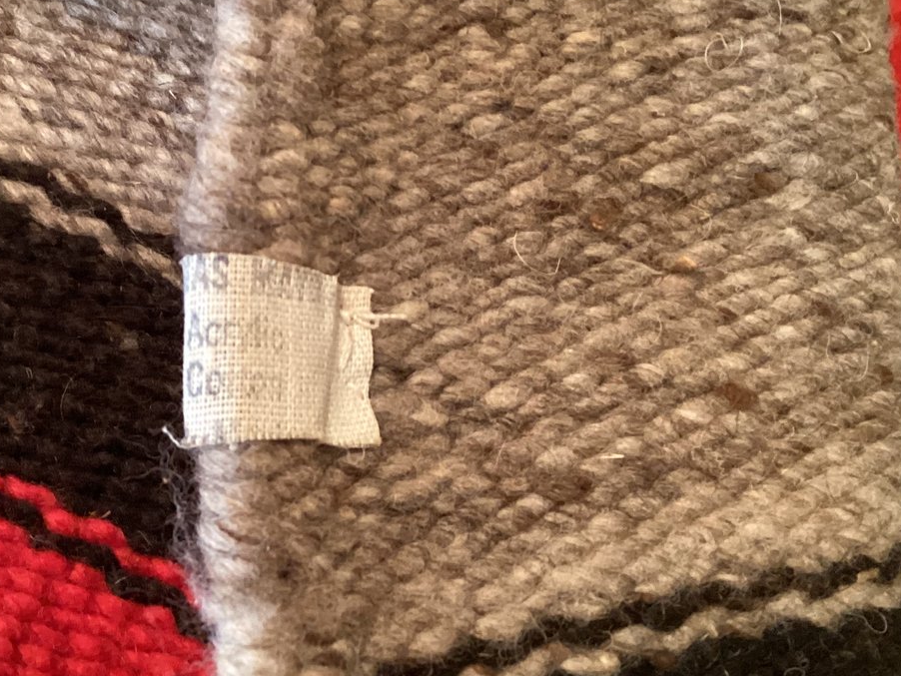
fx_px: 1354
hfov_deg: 36.2
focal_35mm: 52
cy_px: 284
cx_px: 264
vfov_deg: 28.0
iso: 400
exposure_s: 1/33
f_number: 2.4
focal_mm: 3.3
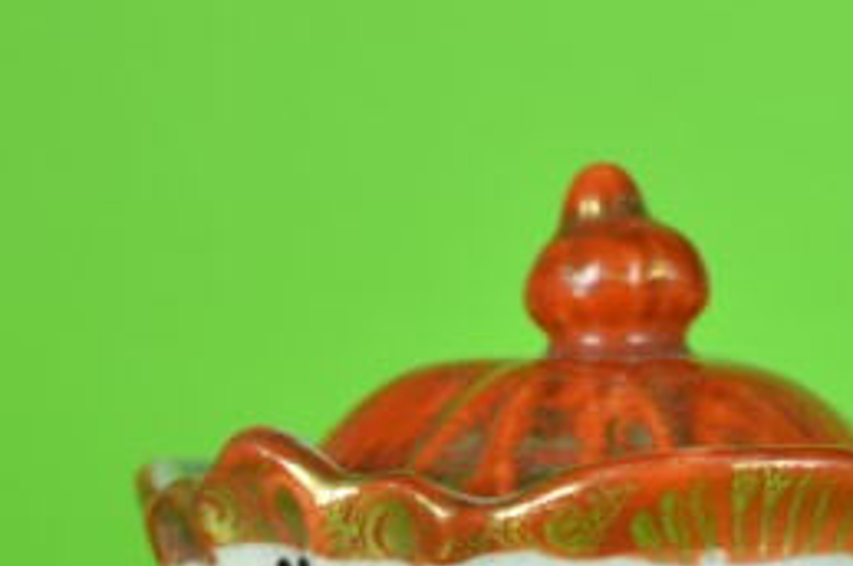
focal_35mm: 167
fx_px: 3952
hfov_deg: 12.3
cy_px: 921
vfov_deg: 8.0
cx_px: 527
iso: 100
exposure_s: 1/160
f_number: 6.3
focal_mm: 32
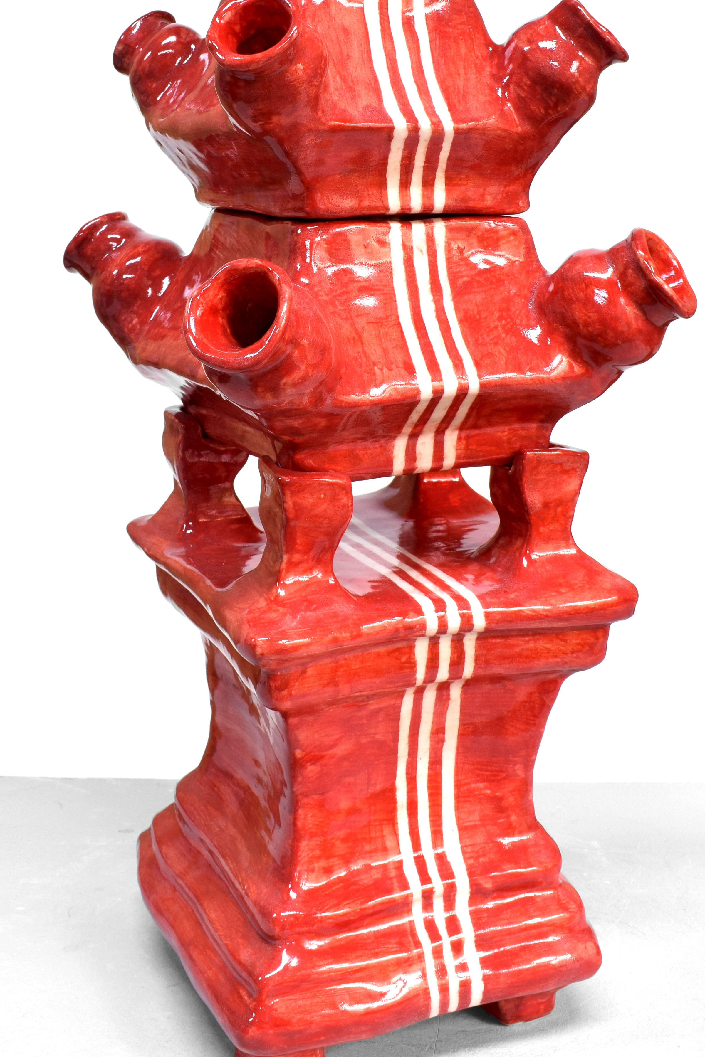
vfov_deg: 38.7
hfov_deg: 27.0
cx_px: 375
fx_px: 1469
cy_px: 284
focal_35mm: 50
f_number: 13
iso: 200
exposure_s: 1/2
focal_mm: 20
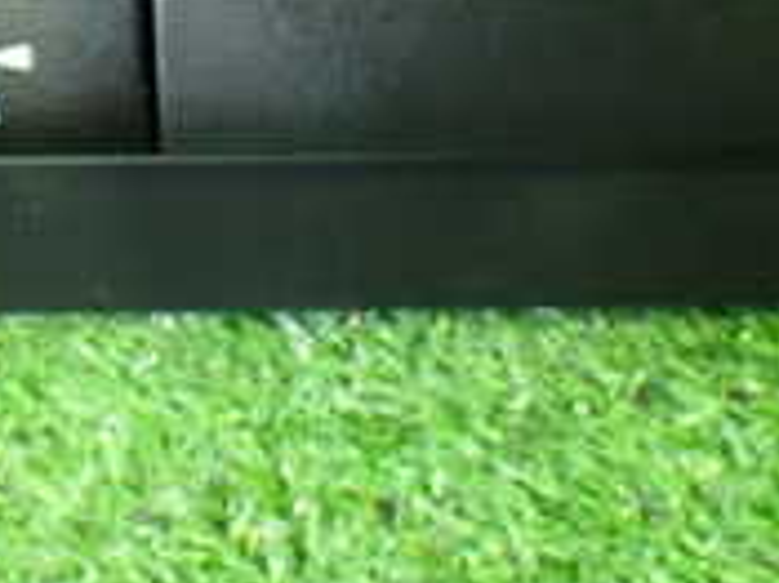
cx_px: 276
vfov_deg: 14.2
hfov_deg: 19.0
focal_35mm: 103
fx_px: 2316
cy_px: 62
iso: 1000
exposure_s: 1/30
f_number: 2.3
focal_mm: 5.4
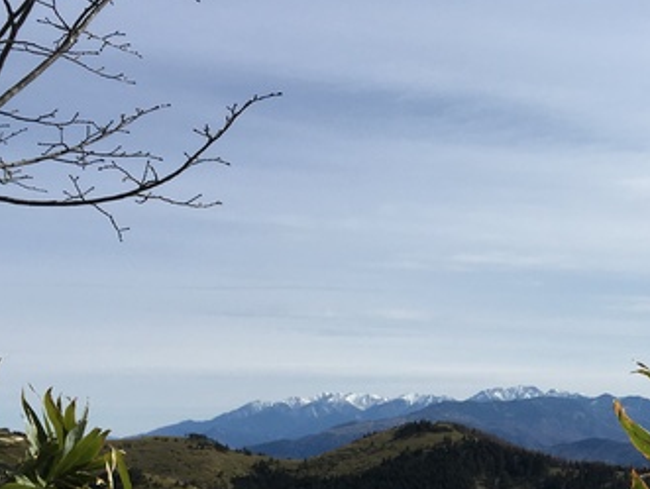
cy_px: 420
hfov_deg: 27.0
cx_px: 560
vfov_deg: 20.7
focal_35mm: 70
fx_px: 1316
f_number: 2.2
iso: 25
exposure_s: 1/3205
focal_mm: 4.15
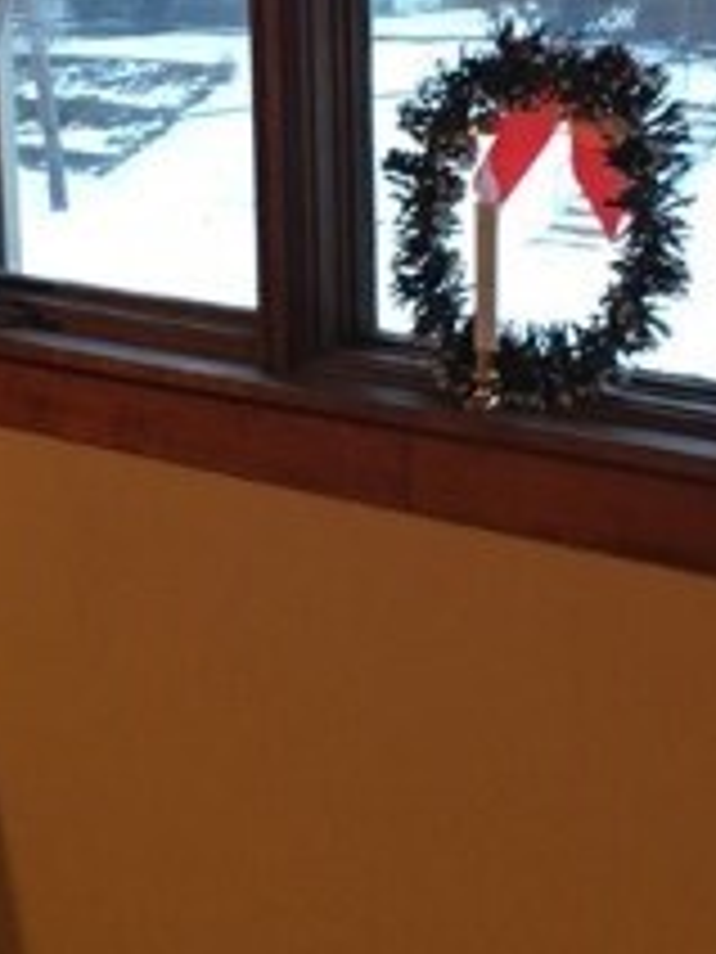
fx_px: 2896
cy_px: 382
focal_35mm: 105
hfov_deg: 14.1
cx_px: 252
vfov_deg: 18.7
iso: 200
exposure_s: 1/24
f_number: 2.2
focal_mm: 4.15
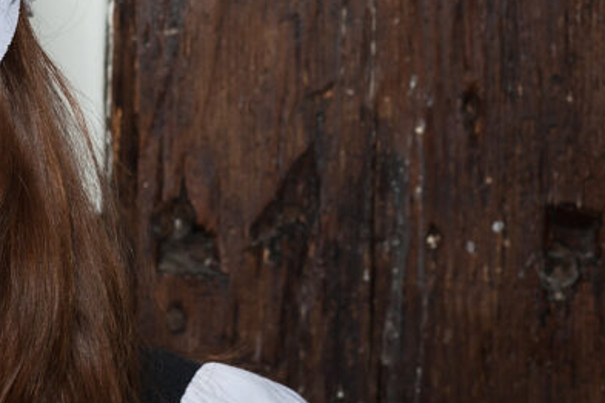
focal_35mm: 183
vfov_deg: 7.4
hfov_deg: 10.6
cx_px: -437
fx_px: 3075
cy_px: -146
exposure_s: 1/125
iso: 200
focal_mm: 50
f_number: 9
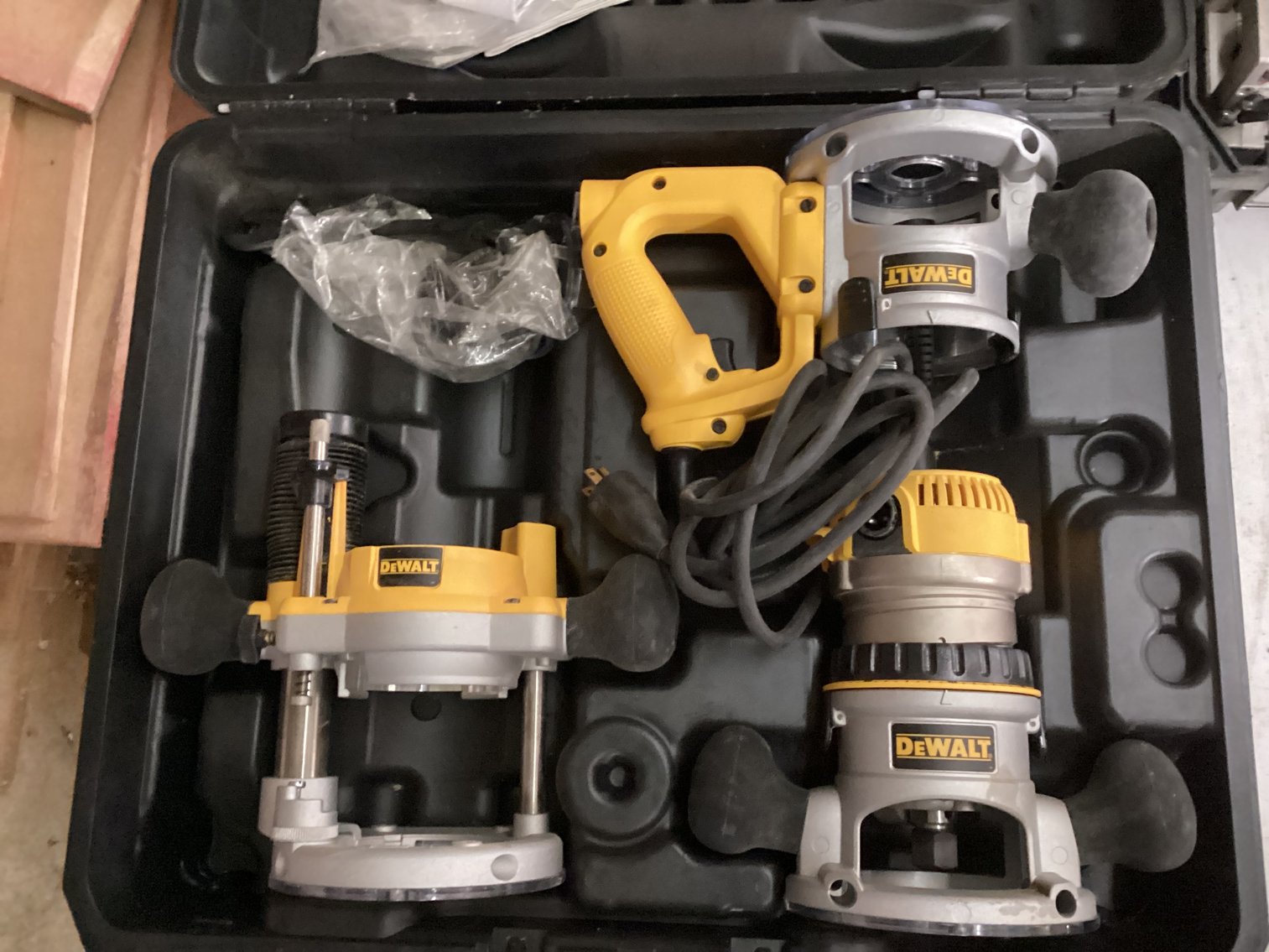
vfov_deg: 45.4
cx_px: 634
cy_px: 476
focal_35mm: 31
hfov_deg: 58.3
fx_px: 1137
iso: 800
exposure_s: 1/24
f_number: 2.4
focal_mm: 3.3
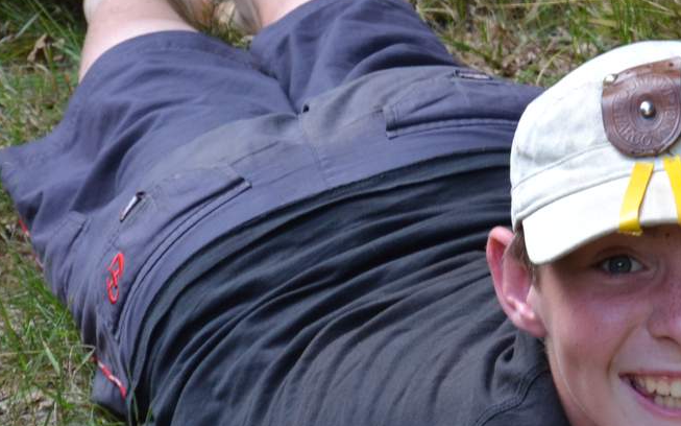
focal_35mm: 258
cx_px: 611
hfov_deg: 8.1
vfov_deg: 5.1
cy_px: 298
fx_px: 4780
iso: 400
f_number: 5.6
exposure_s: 1/100
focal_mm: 55
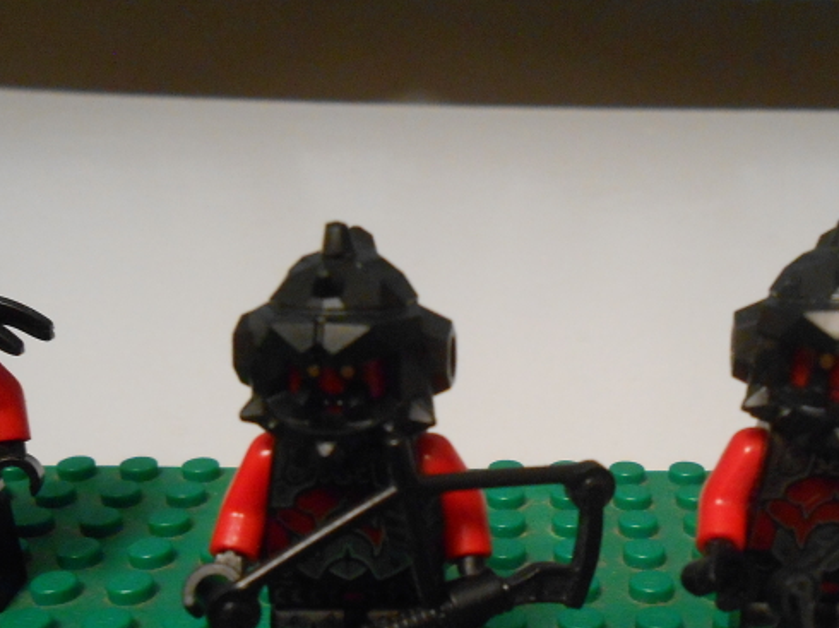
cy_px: 510
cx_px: 558
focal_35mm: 49
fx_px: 1187
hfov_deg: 38.5
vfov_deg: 28.9
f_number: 3.8
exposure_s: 1/3
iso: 400
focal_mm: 5.3
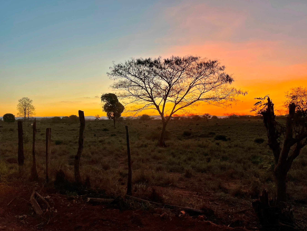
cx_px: 157
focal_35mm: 27
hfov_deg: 65.3
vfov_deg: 51.4
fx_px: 239
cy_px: 113
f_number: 1.6
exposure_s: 1/121
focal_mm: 4.2
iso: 100
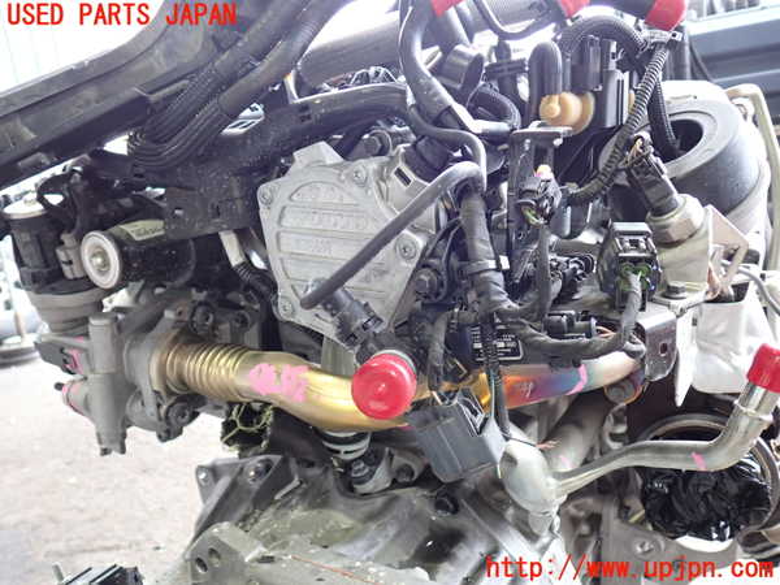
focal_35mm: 30
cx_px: 390
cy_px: 292
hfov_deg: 60.0
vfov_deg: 46.8
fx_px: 676
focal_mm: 5.4
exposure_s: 1/30
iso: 250
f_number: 2.3
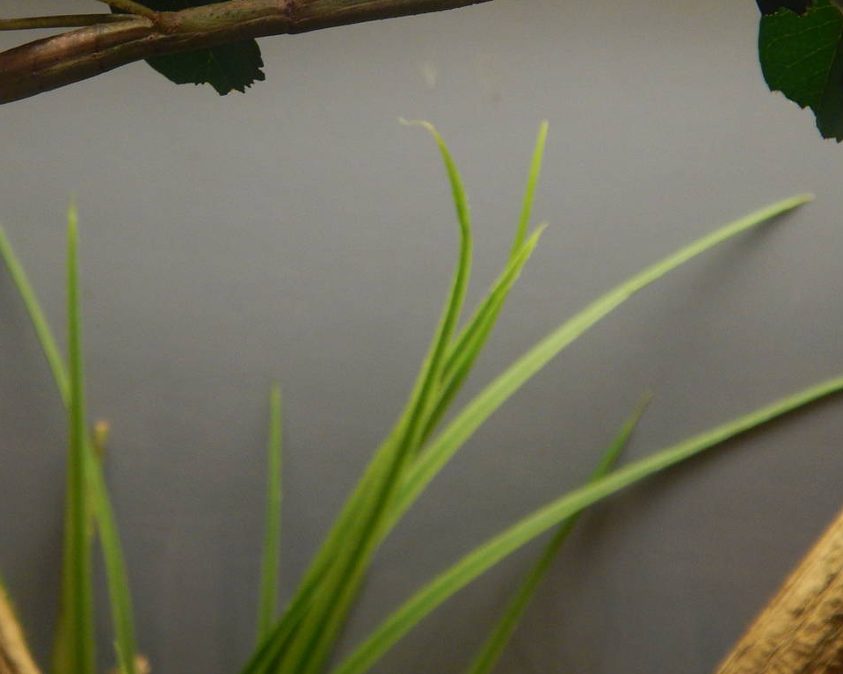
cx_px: 241
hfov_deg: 26.9
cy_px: 188
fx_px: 1746
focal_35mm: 70
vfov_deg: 21.7
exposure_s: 1/30
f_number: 3.6
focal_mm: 7.7
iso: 250
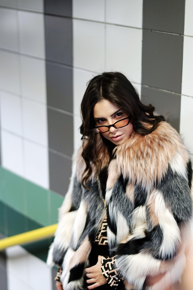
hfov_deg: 18.2
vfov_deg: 27.0
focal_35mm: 75
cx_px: 96
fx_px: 603
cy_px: 145
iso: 500
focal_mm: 50
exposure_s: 1/40
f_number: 1.4
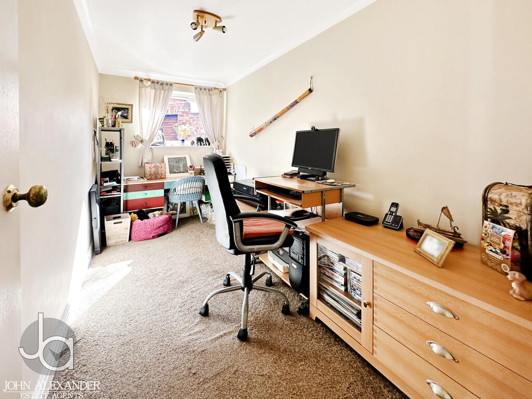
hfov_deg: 102.1
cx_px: 266
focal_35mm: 14
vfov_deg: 85.7
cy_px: 200
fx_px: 215
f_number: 2.2
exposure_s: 1/99
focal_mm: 2.22
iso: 125
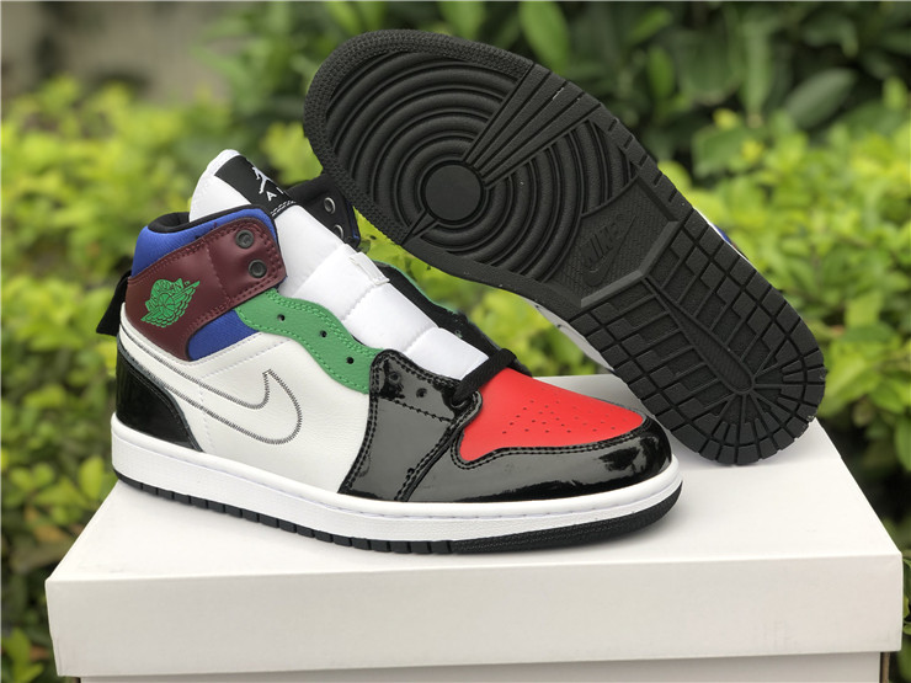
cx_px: 456
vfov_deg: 28.0
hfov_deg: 36.8
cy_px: 342
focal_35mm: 52
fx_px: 1369
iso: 25
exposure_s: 1/60
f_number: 2.4
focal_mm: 6
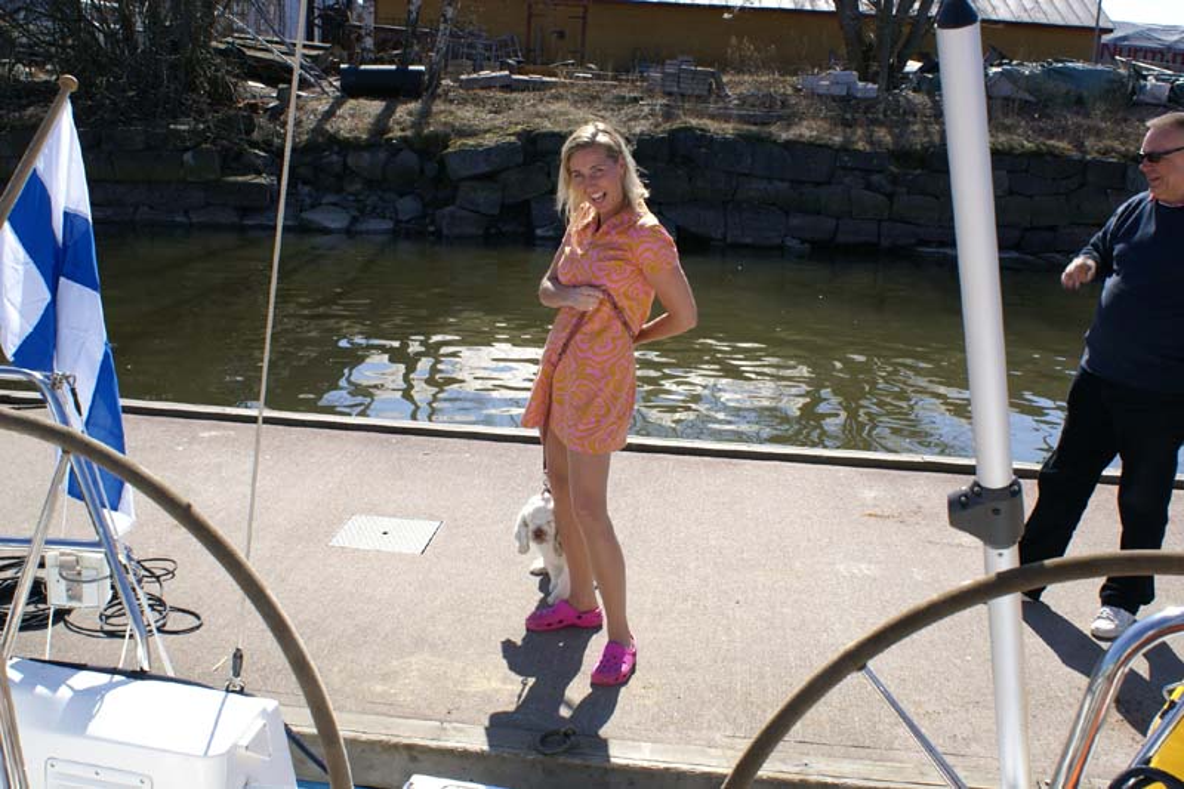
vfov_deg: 36.9
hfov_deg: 53.1
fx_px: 1184
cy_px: 394
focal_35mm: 36
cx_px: 592
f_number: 10
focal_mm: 24
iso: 100
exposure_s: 1/100
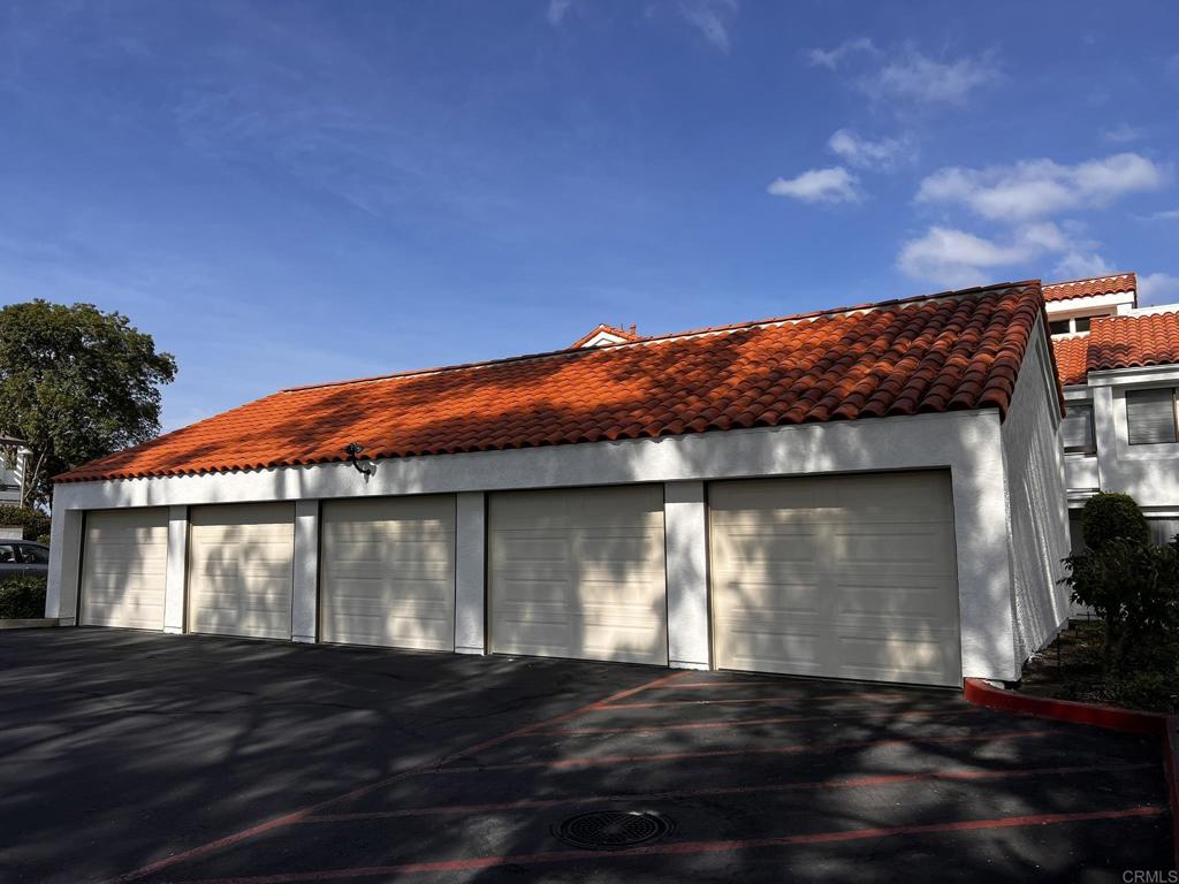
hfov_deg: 67.3
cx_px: 590
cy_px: 442
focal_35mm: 26
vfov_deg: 53.1
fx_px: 886
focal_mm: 5.7
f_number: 1.5
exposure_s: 1/4831
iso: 50
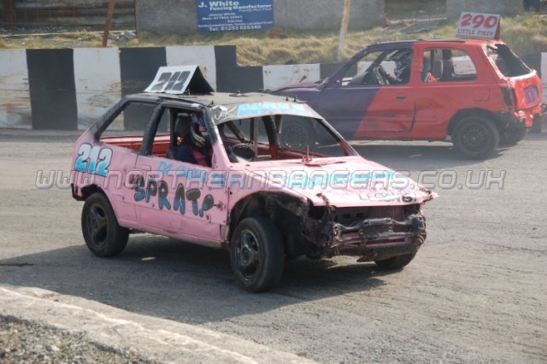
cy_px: 182
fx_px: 1481
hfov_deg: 20.9
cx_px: 274
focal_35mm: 98
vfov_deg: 14.0
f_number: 5.3
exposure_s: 1/800
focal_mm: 65
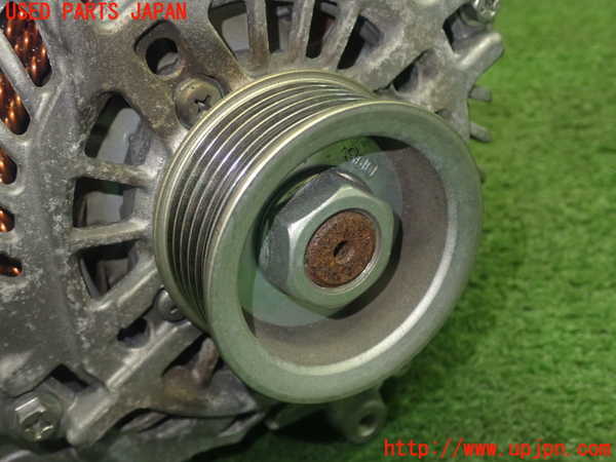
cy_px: 231
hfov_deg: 42.9
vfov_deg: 32.9
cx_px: 308
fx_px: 783
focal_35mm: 44
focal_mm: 7.84
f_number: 2.9
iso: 320
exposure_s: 1/40
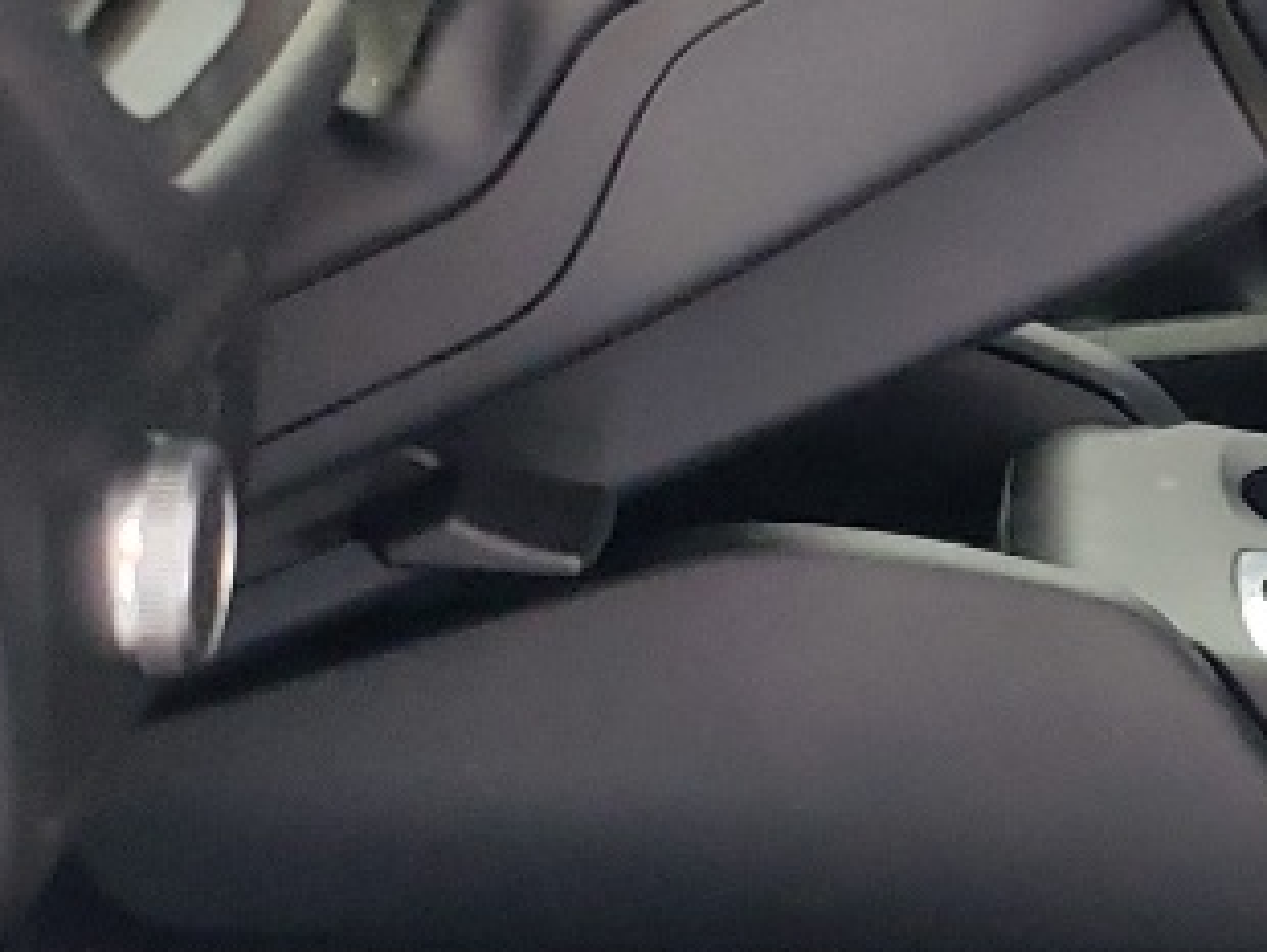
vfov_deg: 11.1
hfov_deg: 13.6
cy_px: 613
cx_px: 2044
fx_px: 4908
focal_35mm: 134
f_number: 1.5
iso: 195
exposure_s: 1/60.2
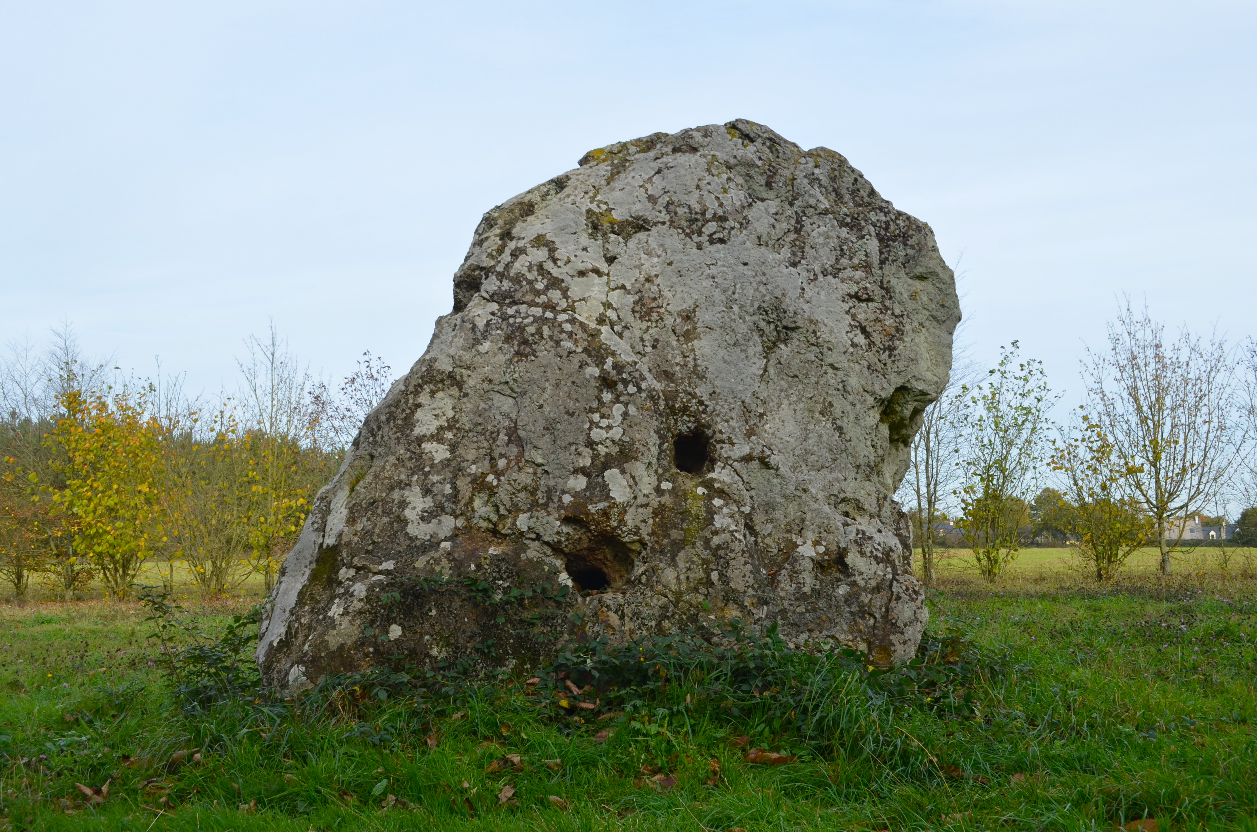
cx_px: 628
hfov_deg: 57.3
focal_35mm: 33
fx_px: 1150
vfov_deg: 39.8
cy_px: 416
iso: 180
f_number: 8
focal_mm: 22
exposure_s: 1/250
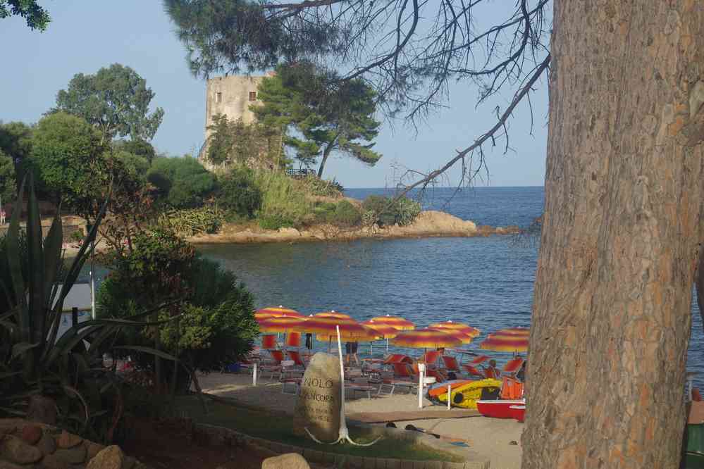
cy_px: 234
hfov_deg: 24.6
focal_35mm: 82
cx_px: 352
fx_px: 1613
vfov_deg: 16.6
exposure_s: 1/100
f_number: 10
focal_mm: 55
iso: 200
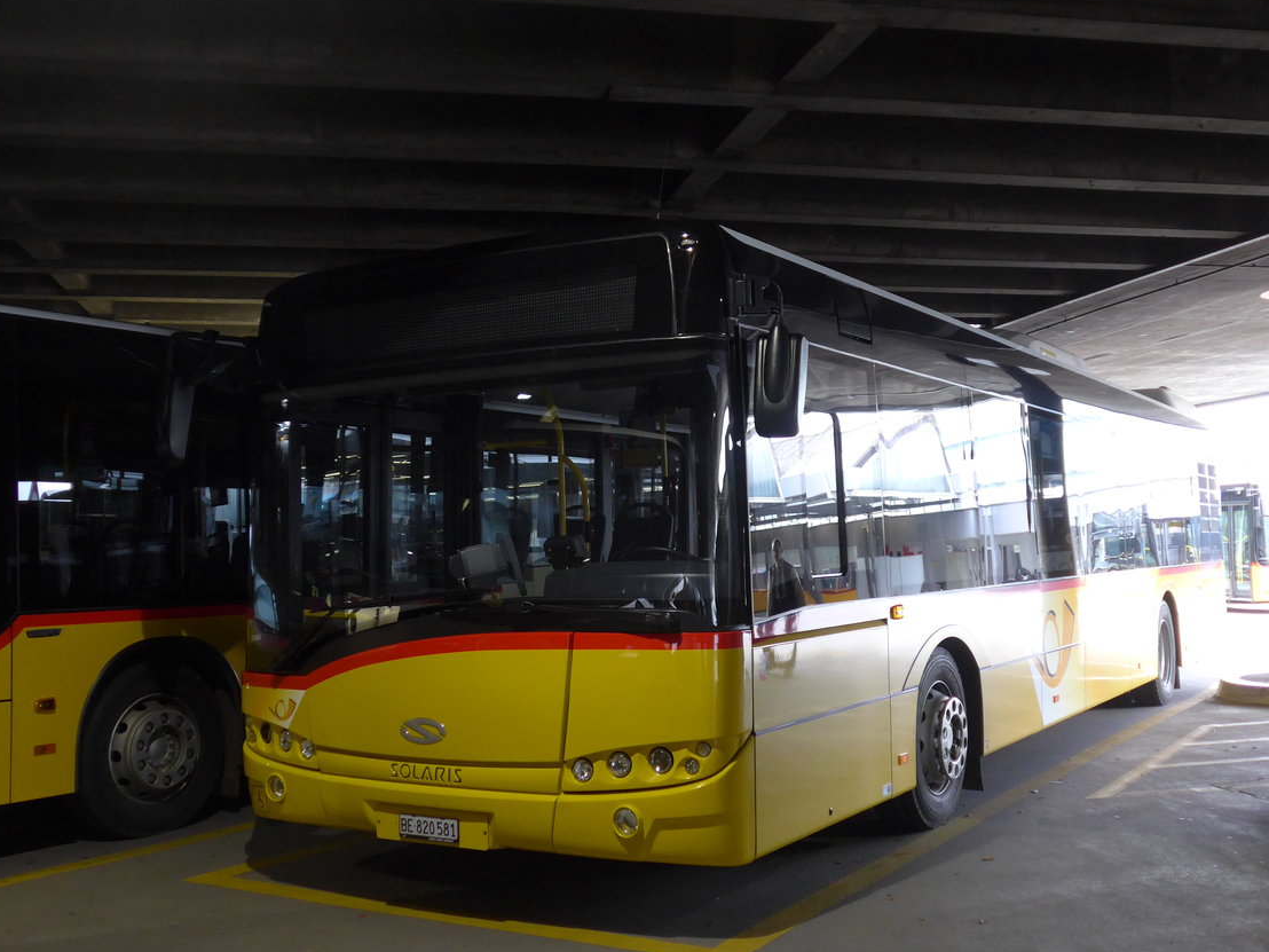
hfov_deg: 47.8
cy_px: 462
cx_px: 673
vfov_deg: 36.8
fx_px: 1430
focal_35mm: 39
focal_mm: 7.5
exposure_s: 1/50
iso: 400
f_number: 2.4
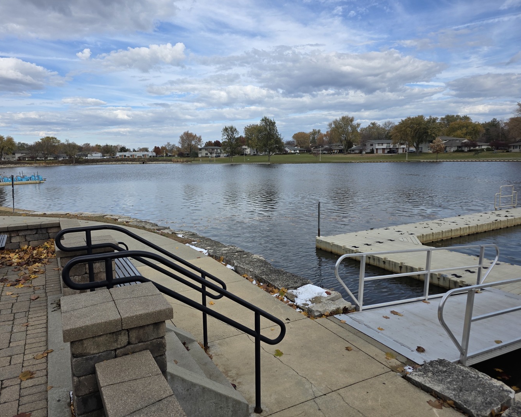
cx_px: 245
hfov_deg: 70.2
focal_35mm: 24
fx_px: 370
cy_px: 208
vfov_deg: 58.8
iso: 80
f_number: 1.7
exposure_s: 1/5608
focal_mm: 6.3
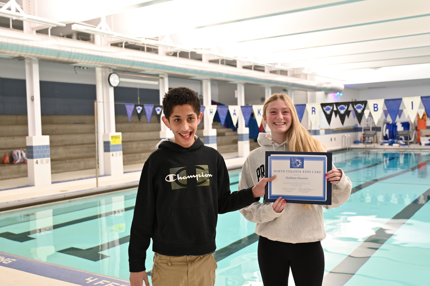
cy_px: 143
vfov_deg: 35.9
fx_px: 442
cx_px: 215
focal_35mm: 37
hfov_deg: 51.9
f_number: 4
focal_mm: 37
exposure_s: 1/125
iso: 900
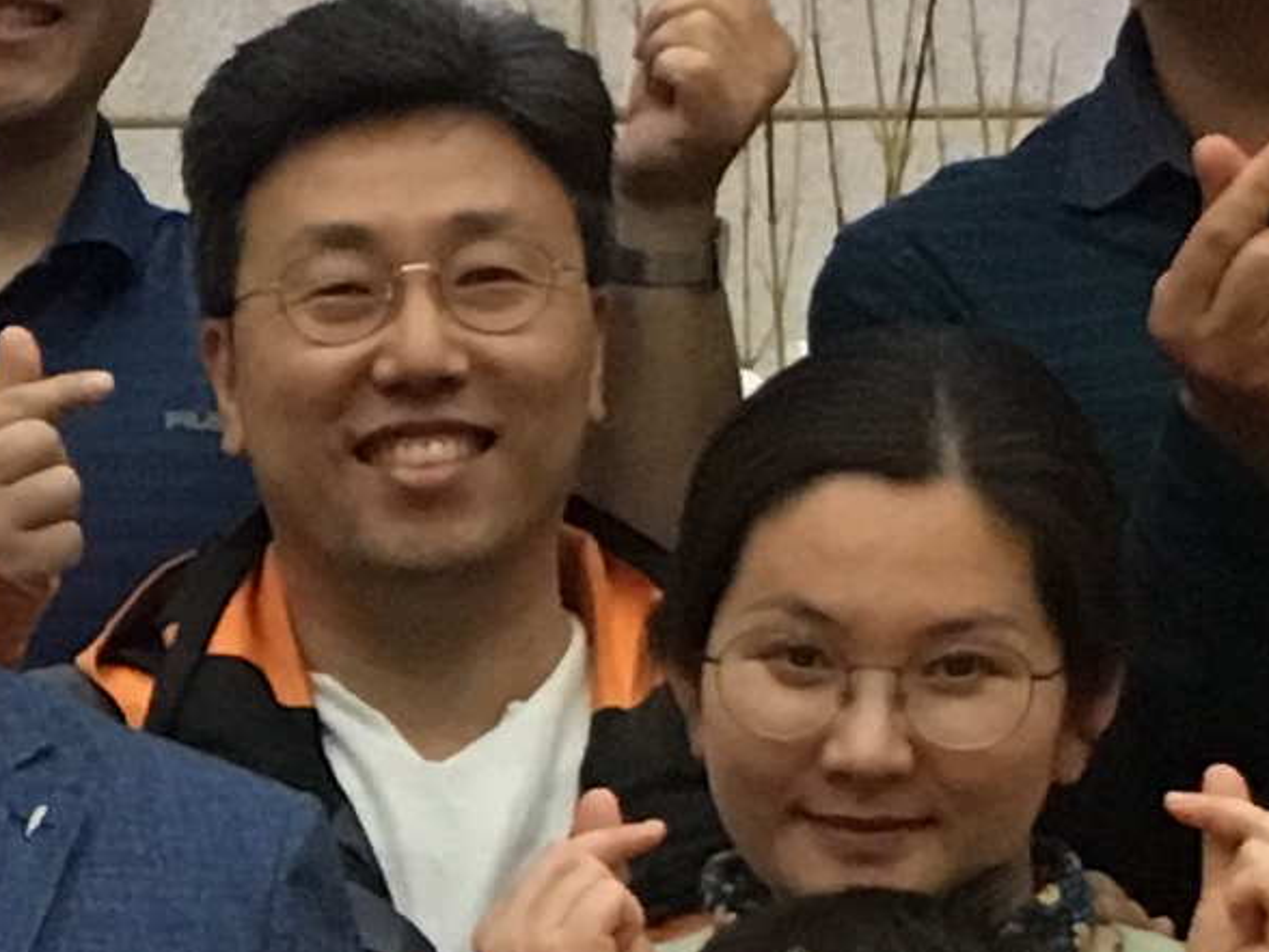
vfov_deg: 7.4
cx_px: -645
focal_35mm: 199
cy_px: 1105
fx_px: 7295
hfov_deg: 9.6
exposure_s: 1/30
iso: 200
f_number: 2.2
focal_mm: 4.15
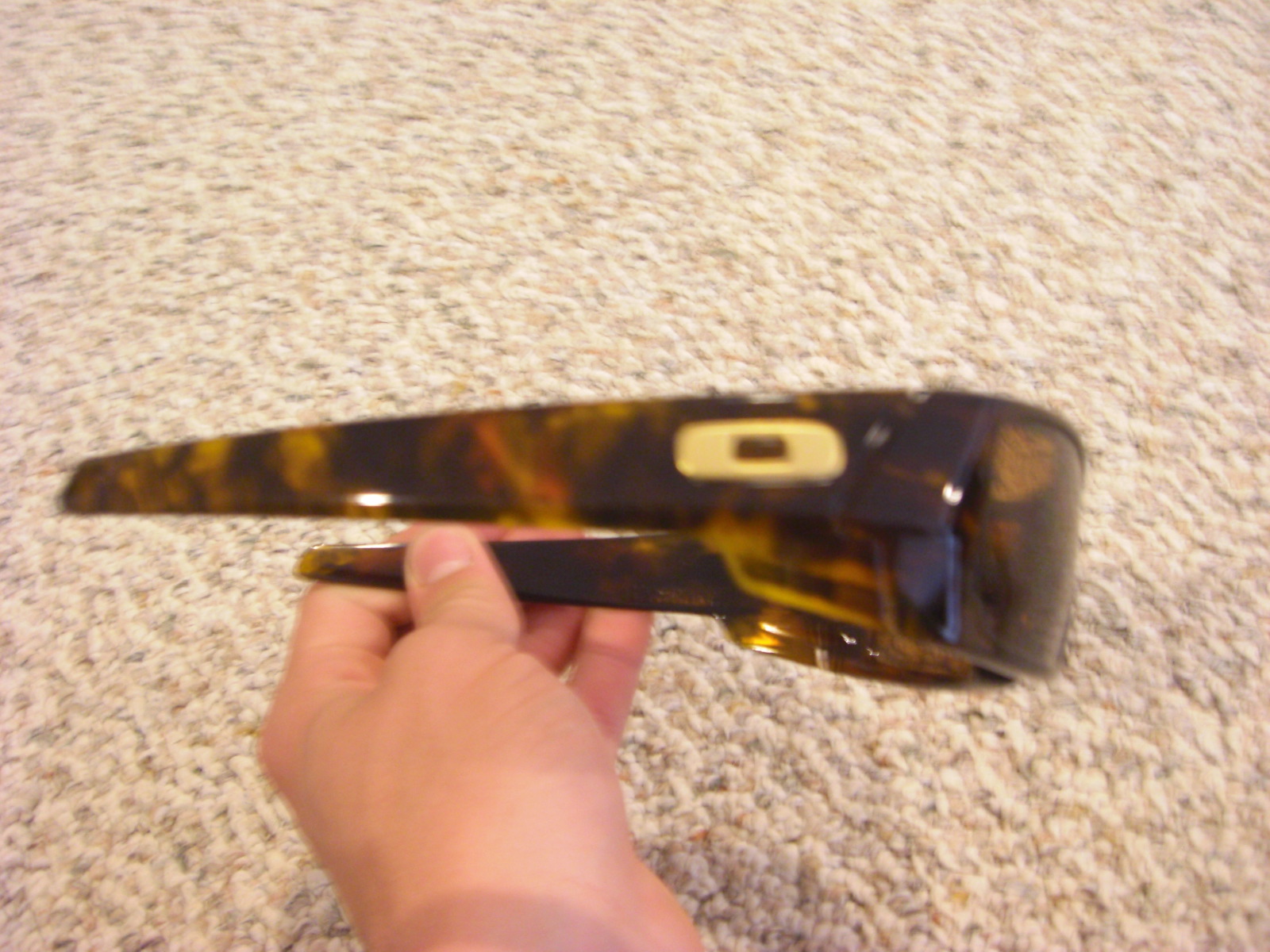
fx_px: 1394
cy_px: 476
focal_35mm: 38
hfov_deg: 49.0
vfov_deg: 37.7
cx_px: 635
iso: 200
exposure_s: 1/6
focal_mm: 6.2
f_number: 2.7
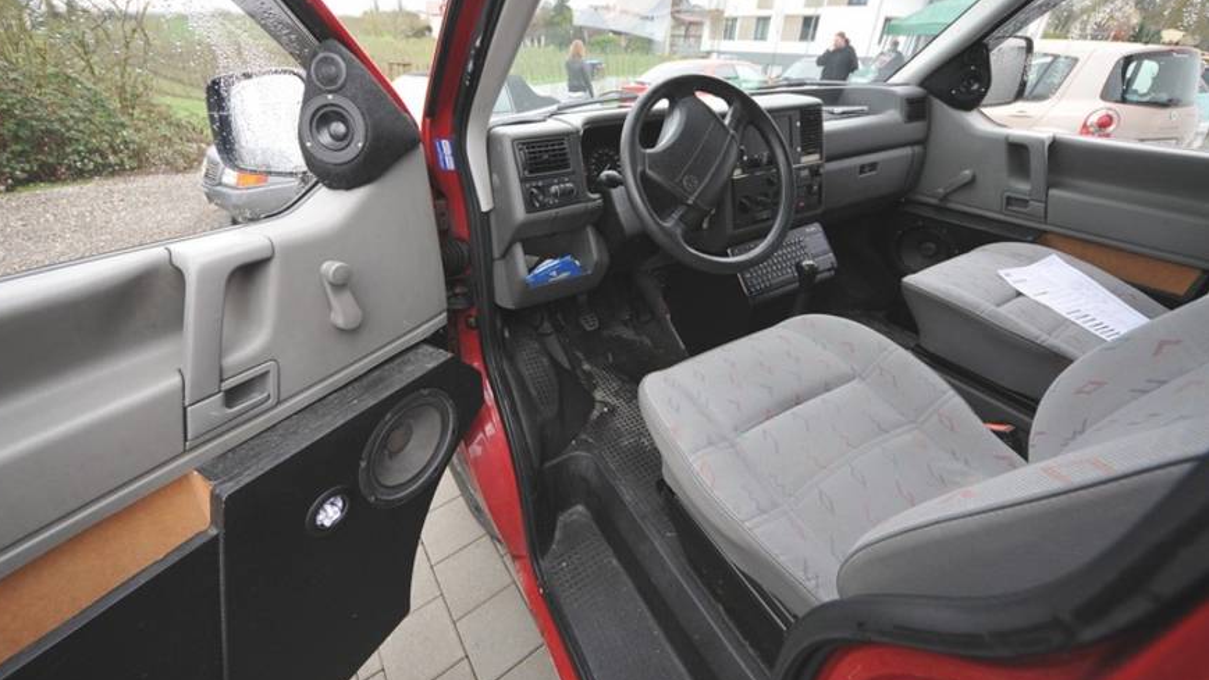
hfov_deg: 110.8
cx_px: 584
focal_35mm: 13
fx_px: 417
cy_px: 290
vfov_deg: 78.0
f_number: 4.5
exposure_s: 1/125
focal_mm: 8
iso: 640
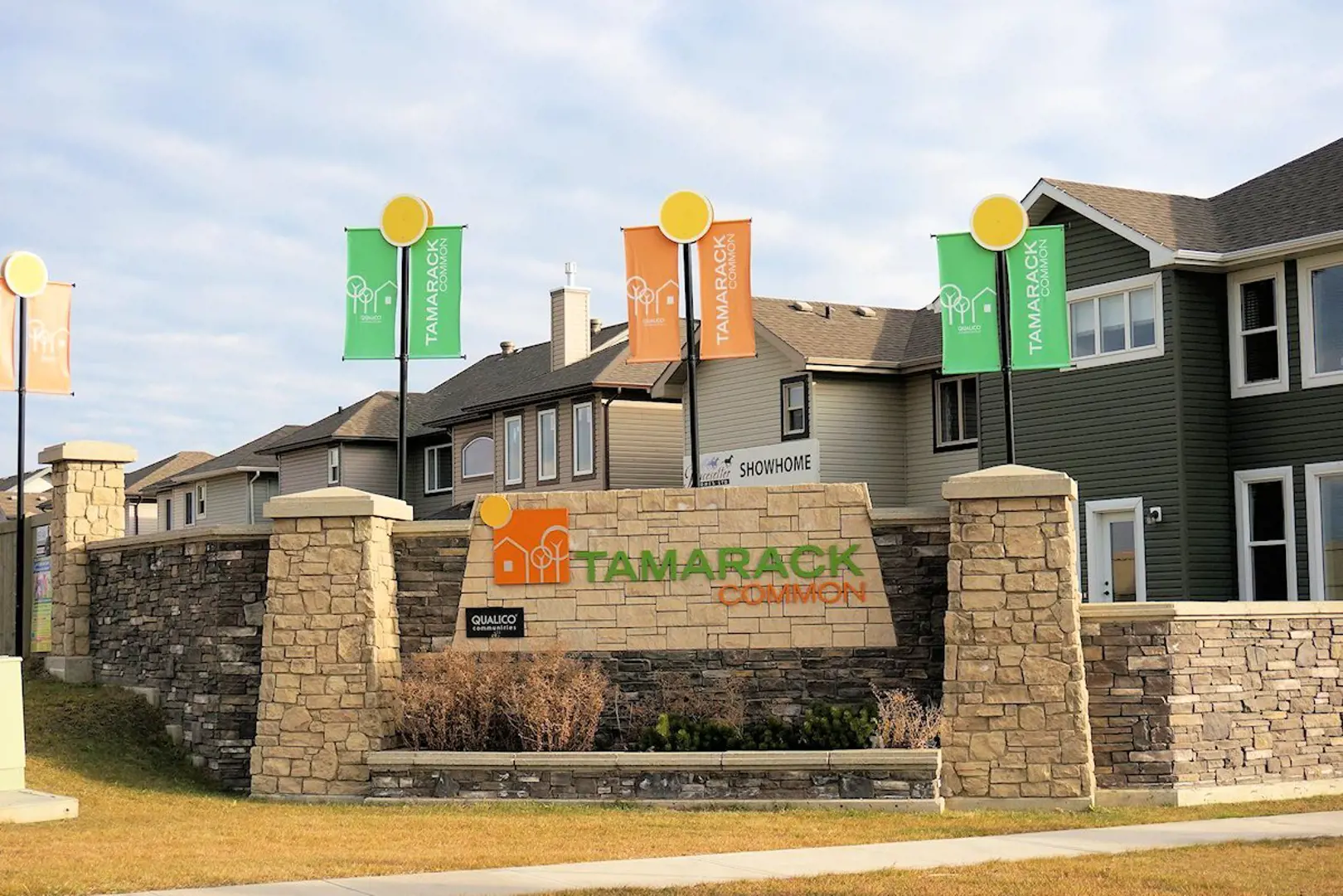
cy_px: 448
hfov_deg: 37.9
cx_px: 672
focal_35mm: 52
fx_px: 1958
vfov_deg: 25.8
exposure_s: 1/1000
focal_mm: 35
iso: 200
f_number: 5
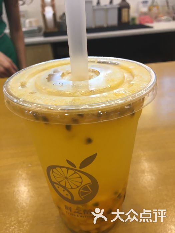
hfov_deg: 48.2
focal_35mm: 29
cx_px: 88
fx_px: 195
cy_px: 116
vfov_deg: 61.7
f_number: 2.2
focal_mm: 4.15
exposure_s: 1/33
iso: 64
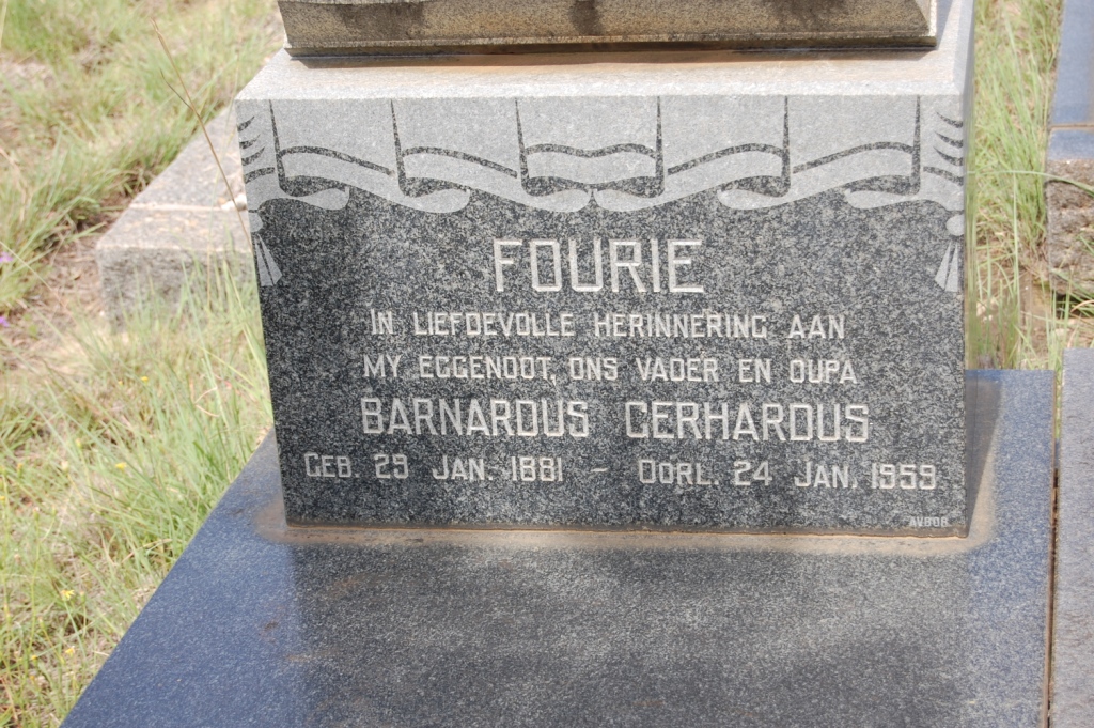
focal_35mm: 82
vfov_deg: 16.5
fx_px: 2505
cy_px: 364
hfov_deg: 24.6
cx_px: 547
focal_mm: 55
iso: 200
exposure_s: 1/200
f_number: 7.1
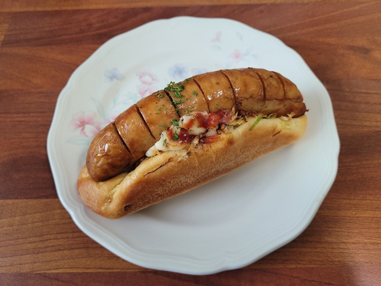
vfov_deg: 53.1
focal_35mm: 26
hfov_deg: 67.3
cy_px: 143
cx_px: 190
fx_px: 286
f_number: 1.8
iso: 160
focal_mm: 5.4
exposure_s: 1/40
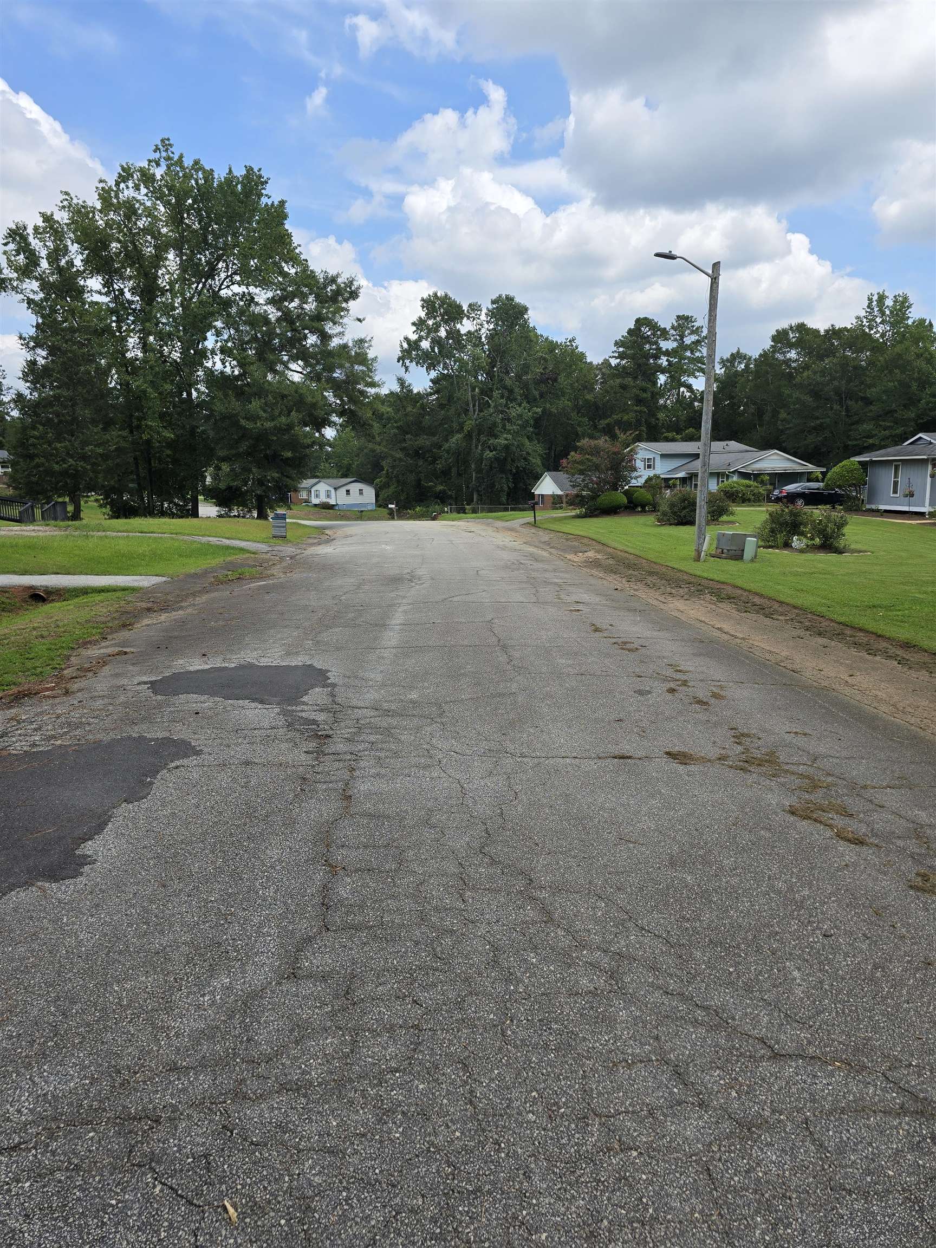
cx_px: 468
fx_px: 829
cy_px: 624
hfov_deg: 58.9
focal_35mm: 23
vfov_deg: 73.9
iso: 12
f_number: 1.7
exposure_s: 1/599
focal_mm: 6.3
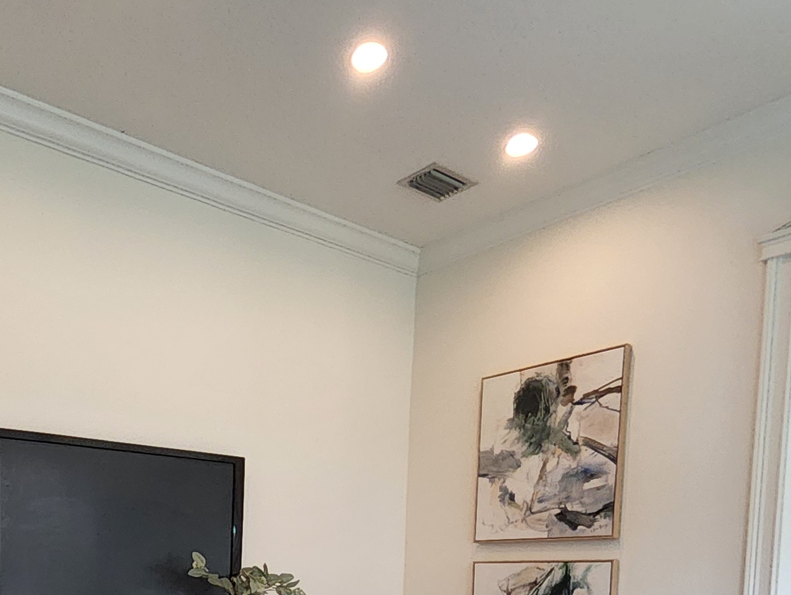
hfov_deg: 54.6
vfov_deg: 38.0
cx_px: 167
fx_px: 709
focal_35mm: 31
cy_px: 652
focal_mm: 1.13
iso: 200
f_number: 2.2
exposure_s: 1/60
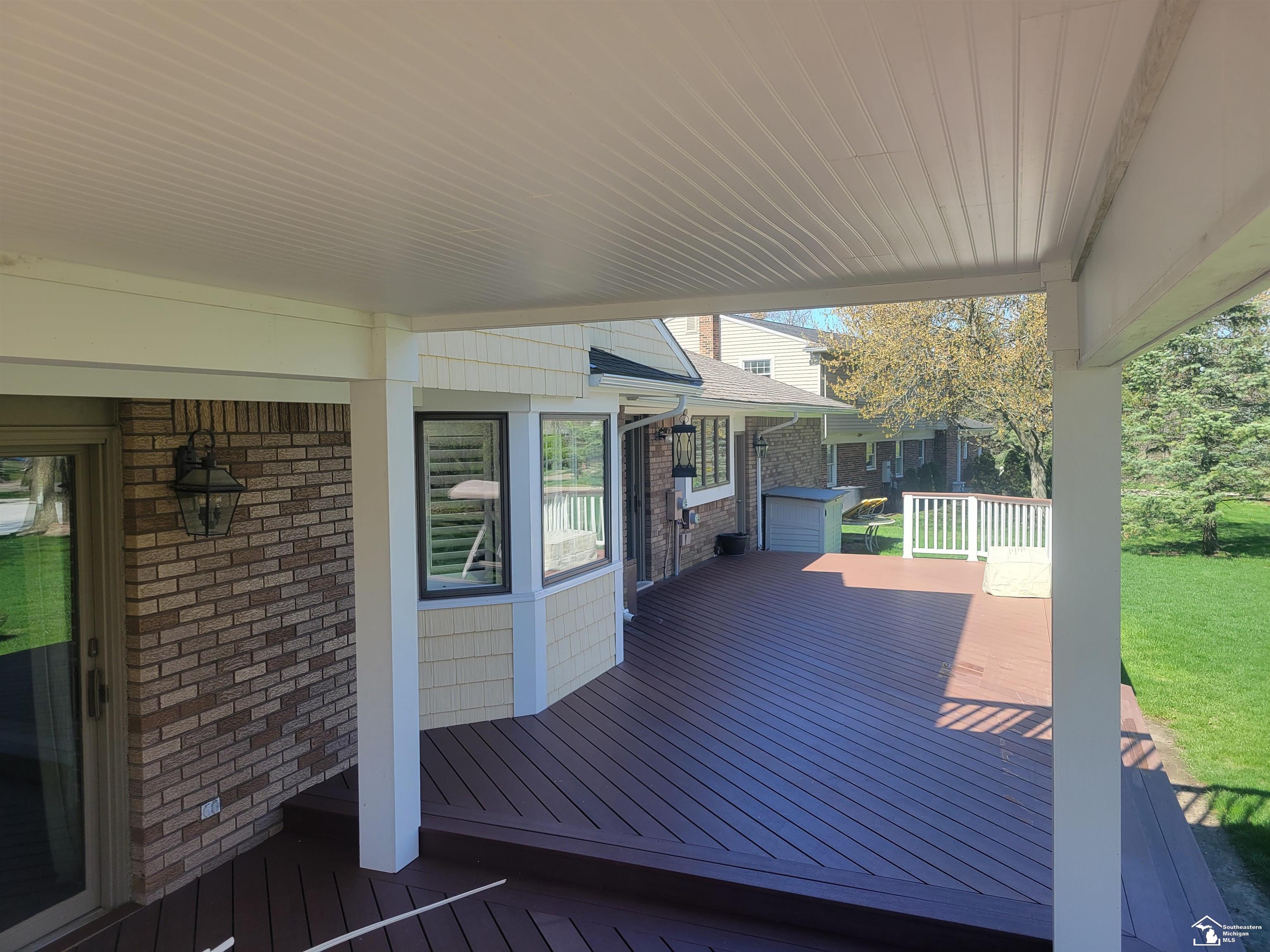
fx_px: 954
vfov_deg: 53.1
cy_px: 476
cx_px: 635
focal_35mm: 26
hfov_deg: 67.3
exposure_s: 1/563
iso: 40
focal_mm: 5.4
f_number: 1.8
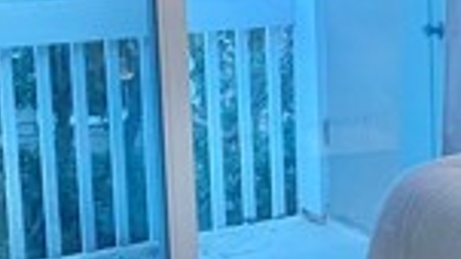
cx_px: 769
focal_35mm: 120
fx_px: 1467
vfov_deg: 10.1
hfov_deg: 15.8
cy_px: 67
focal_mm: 4.25
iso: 320
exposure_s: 1/60
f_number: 1.8
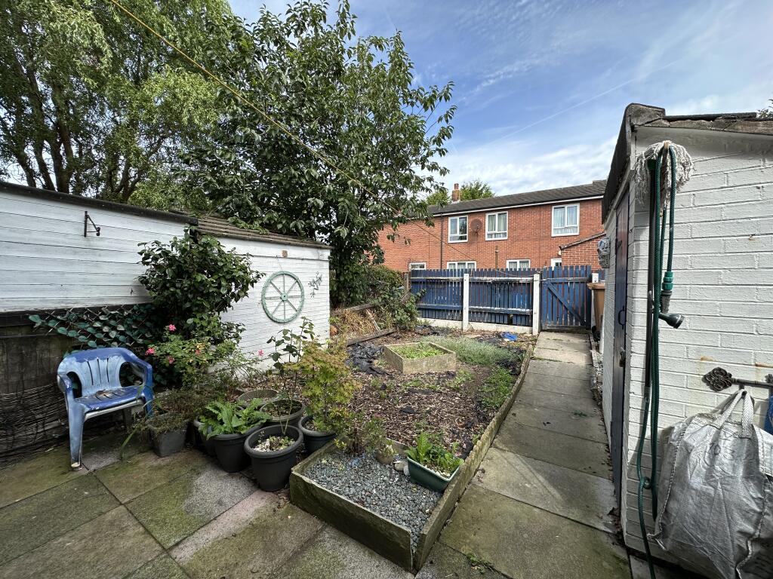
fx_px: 313
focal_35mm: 14
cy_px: 290
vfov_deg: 85.7
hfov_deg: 102.1
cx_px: 386
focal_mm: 2.22
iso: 40
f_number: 2.2
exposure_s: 1/807
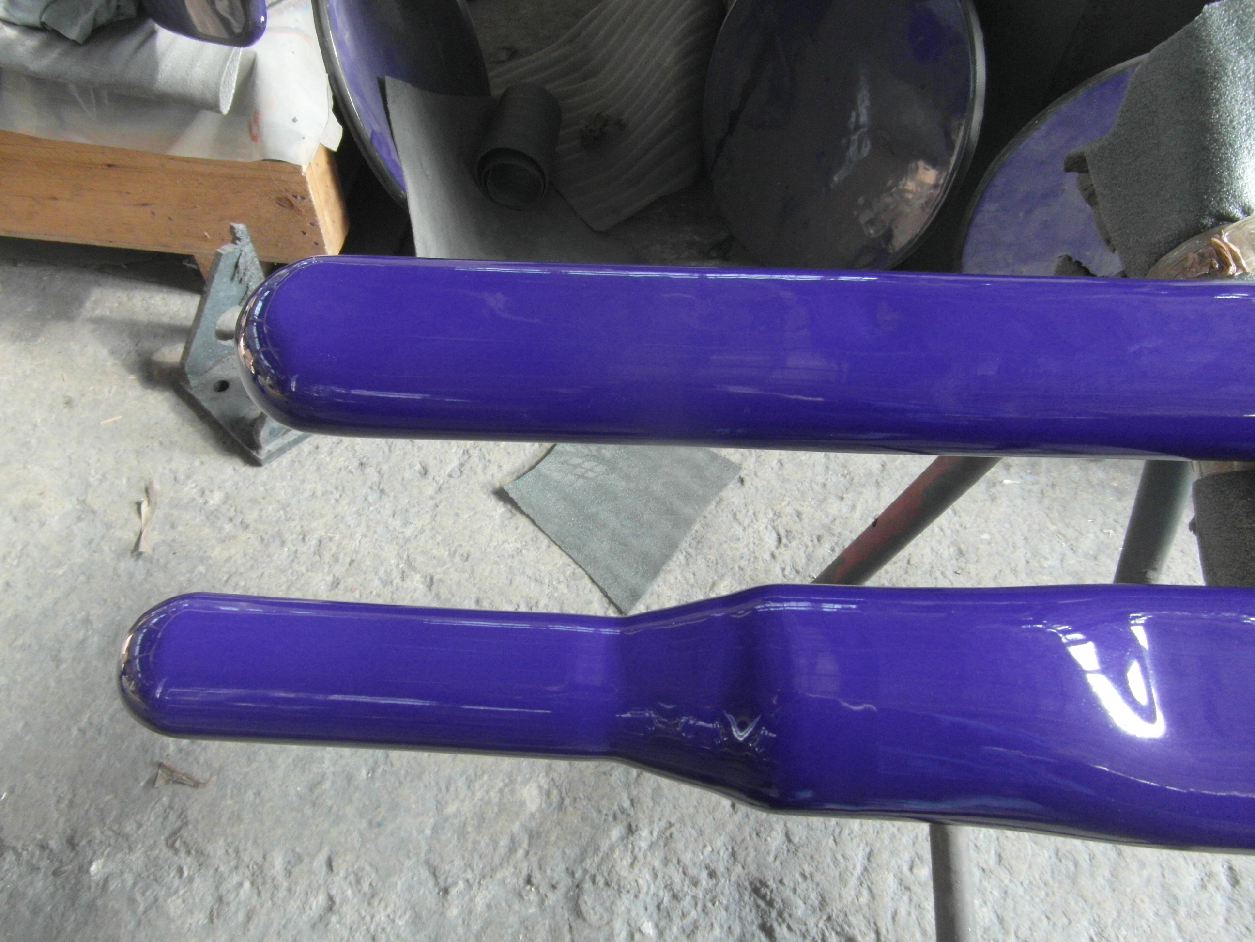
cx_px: 628
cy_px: 471
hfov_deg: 71.6
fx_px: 870
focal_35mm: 24
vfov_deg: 56.8
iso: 240
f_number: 3.2
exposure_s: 1/30
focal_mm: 4
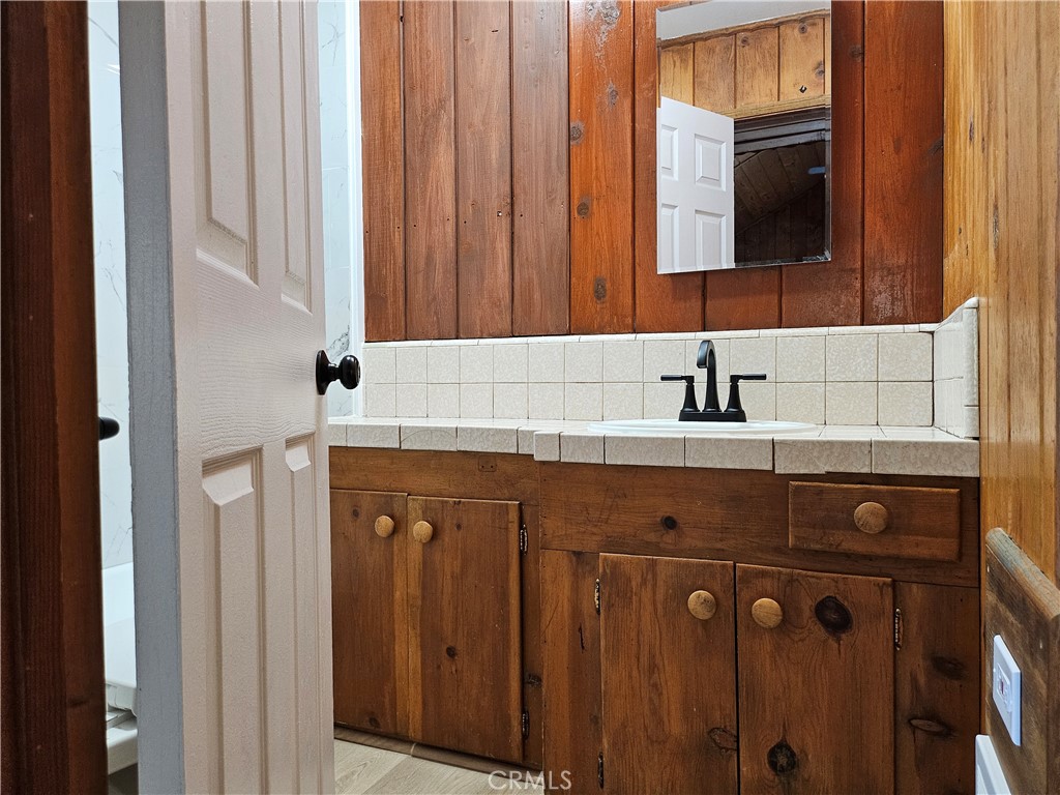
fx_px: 735
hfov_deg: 71.6
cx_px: 530
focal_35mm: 24
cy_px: 398
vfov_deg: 56.8
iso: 500
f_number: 1.8
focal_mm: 5
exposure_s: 1/120
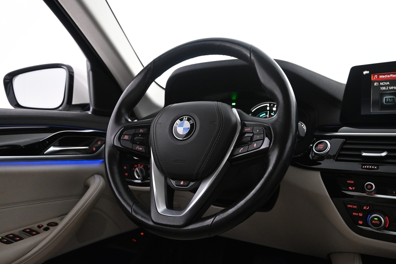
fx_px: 338
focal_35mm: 31
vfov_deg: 42.6
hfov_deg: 60.7
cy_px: 132
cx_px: 198
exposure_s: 1/50
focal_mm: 20.5
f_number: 3.8
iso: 2500
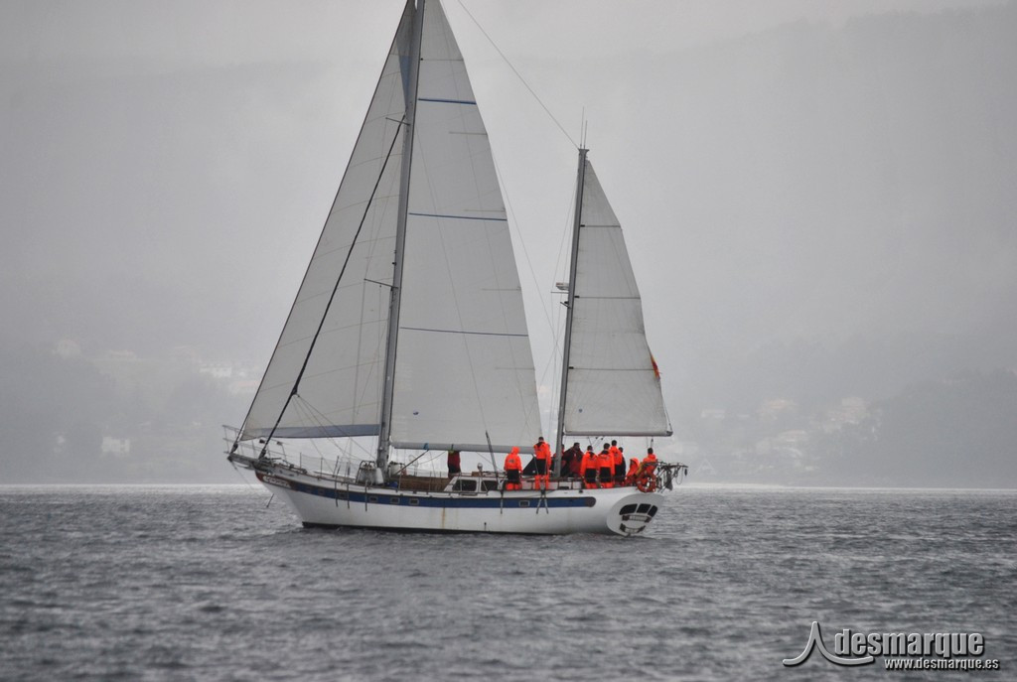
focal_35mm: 202
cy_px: 341
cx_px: 508
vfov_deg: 6.8
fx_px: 5731
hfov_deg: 10.1
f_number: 5
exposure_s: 1/500
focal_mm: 135
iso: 400
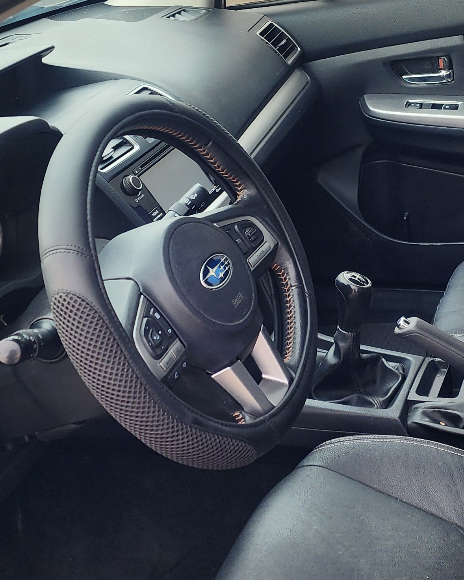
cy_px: 239
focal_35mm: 61
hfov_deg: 24.9
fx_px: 1047
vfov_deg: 30.9
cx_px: 312
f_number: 1.8
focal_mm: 6.4
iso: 80
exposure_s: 1/180
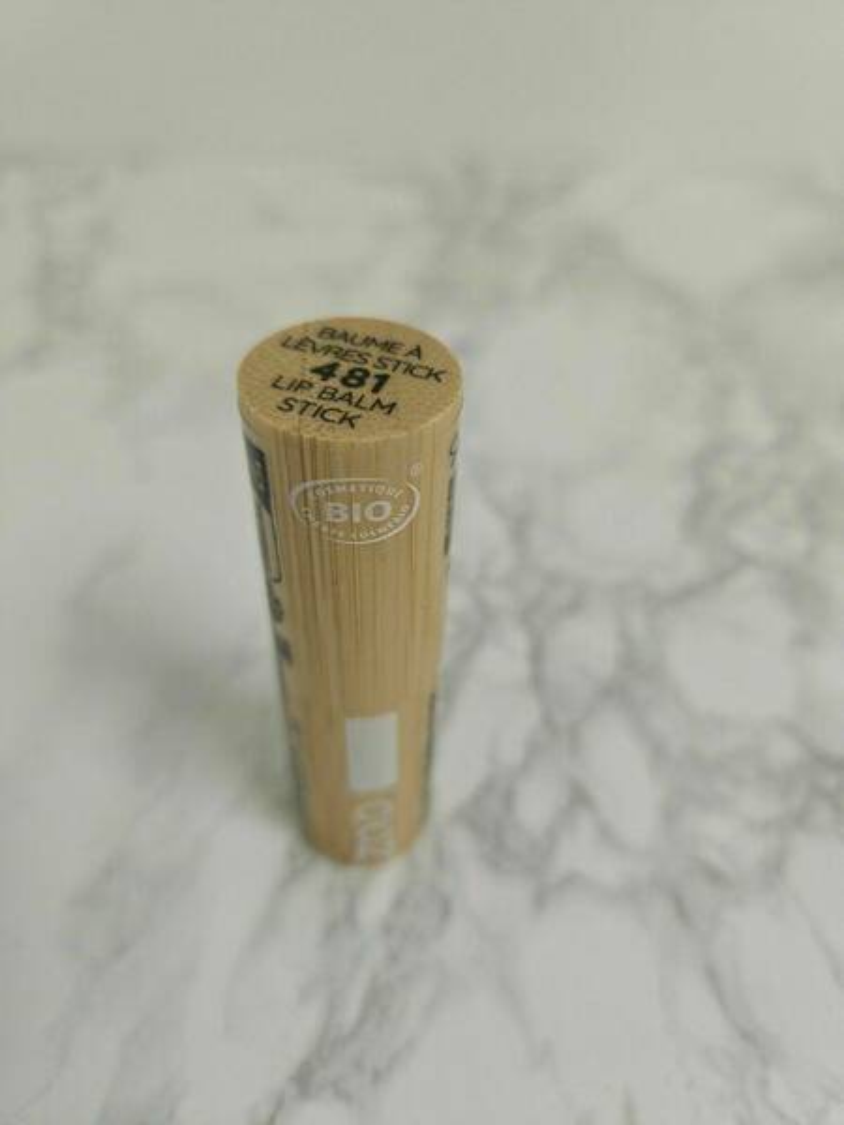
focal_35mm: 23
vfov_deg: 73.9
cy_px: 562
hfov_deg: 58.9
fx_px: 748
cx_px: 422
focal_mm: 5.4
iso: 100
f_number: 1.8
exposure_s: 1/180
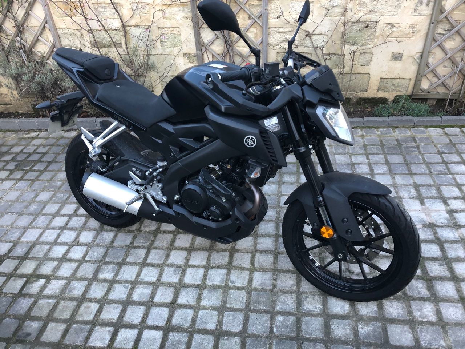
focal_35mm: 28
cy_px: 174
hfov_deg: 63.4
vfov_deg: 49.7
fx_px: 376
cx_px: 232
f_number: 1.8
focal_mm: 3.99
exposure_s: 1/40
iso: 25
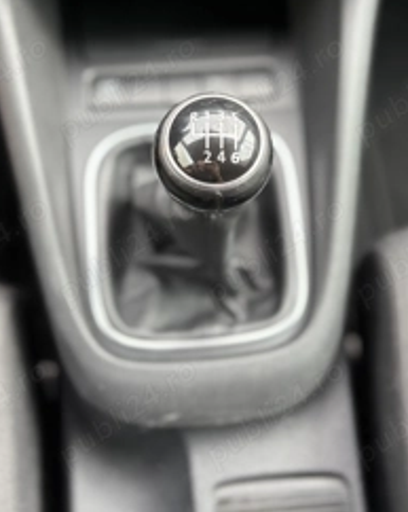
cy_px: 125
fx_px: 635
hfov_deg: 35.6
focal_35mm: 42
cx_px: 201
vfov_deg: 42.5
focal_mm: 5.96
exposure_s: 1/122
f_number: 1.6
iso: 64
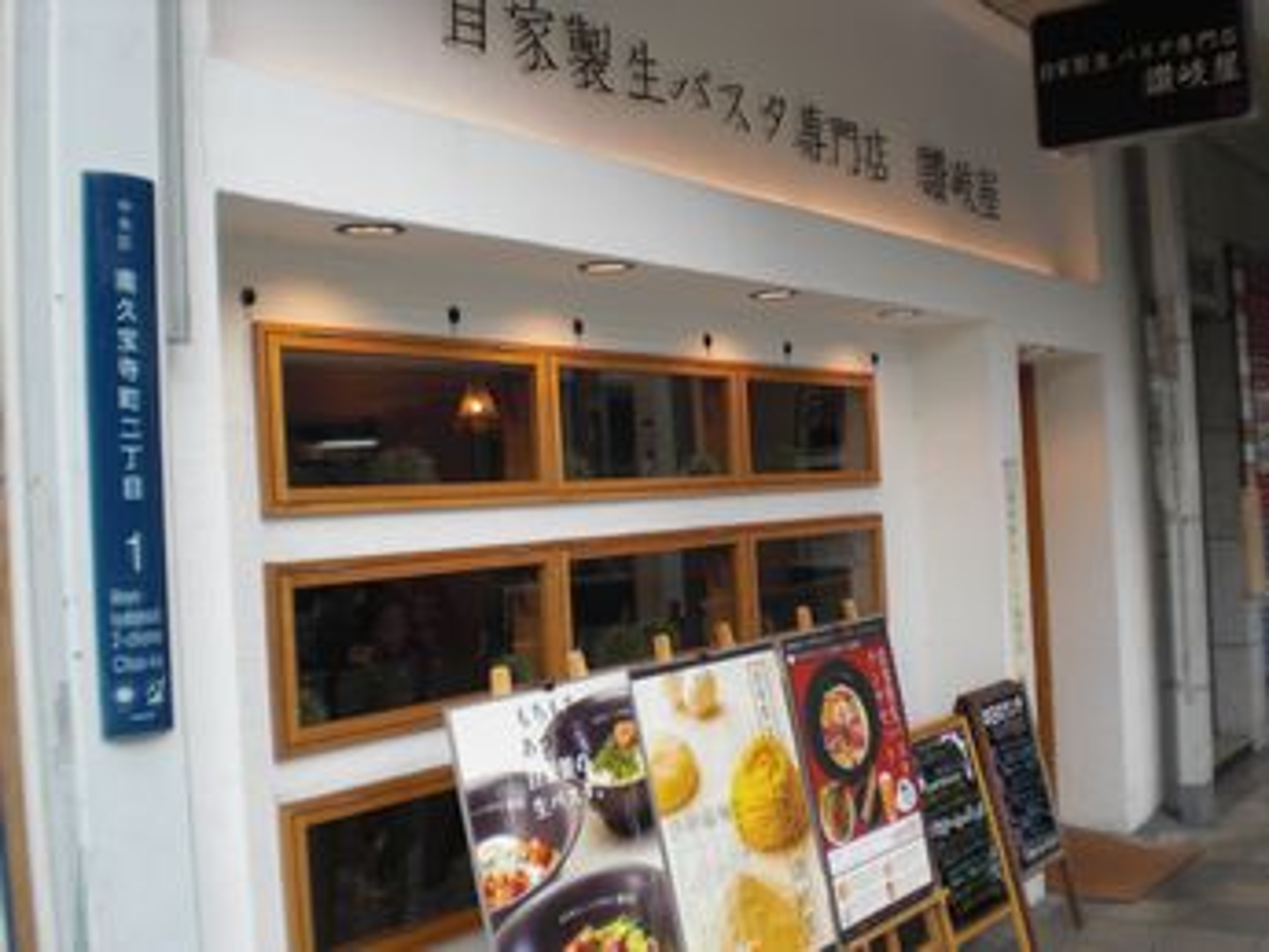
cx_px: 634
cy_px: 476
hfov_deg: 49.0
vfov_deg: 37.7
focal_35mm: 38
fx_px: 1394
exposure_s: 1/80
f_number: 3.1
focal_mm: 6.3
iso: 64
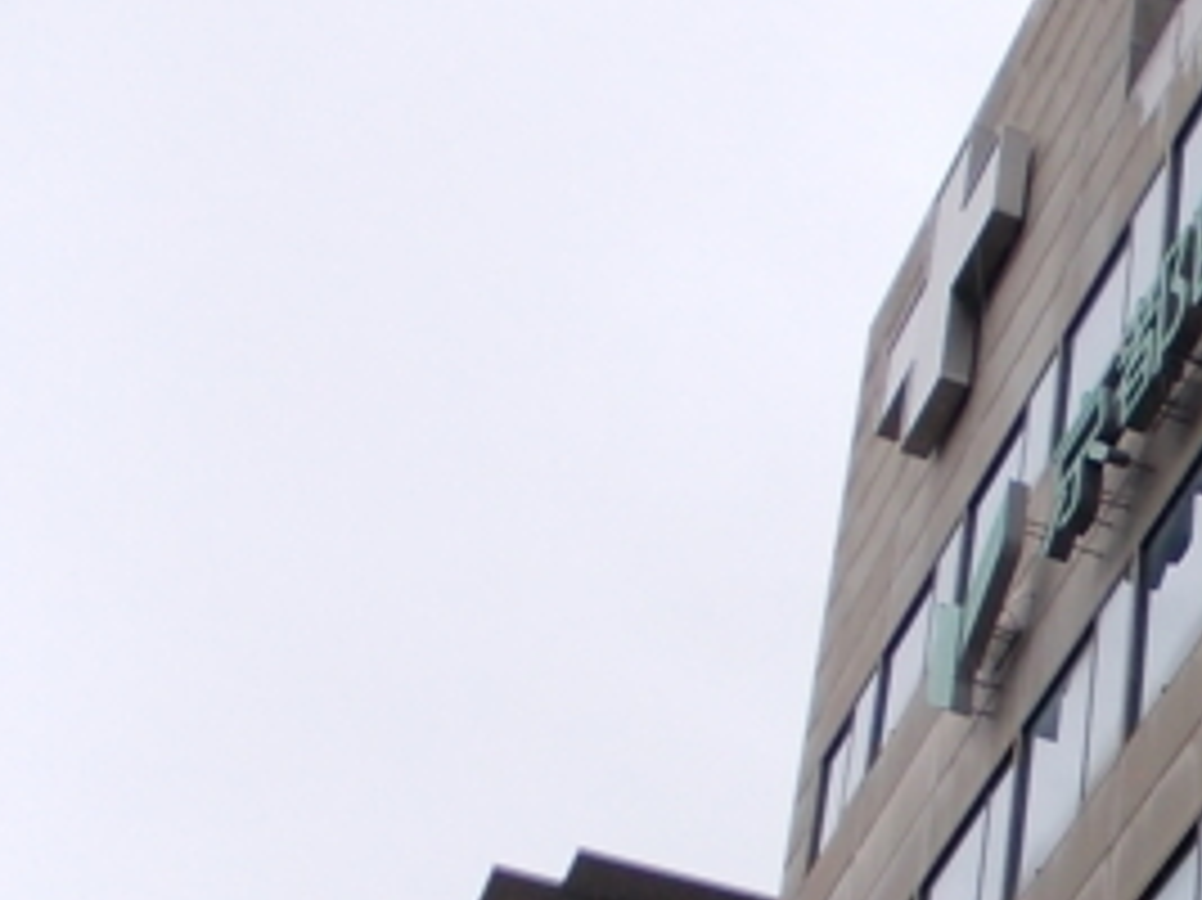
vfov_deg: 17.3
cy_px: 842
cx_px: 1738
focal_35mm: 84
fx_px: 2915
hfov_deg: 20.4
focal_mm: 4
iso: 80
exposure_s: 1/160
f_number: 2.7
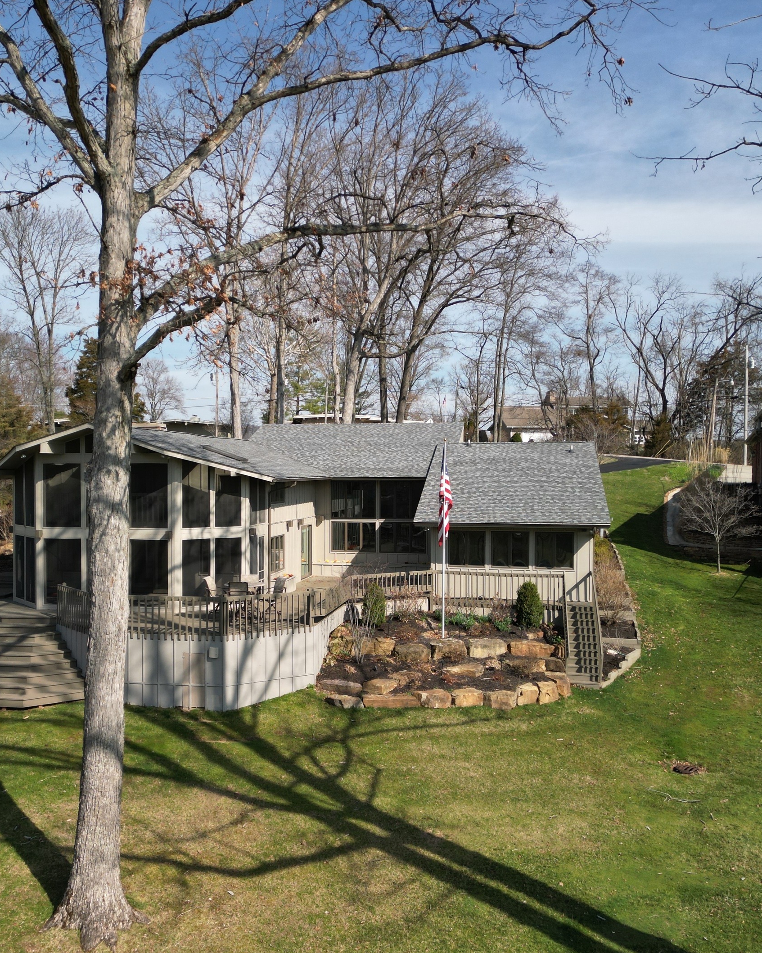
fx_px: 959
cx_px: 318
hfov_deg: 43.2
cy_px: 518
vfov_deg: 52.8
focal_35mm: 34
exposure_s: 1/125
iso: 110
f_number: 1.7
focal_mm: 6.72
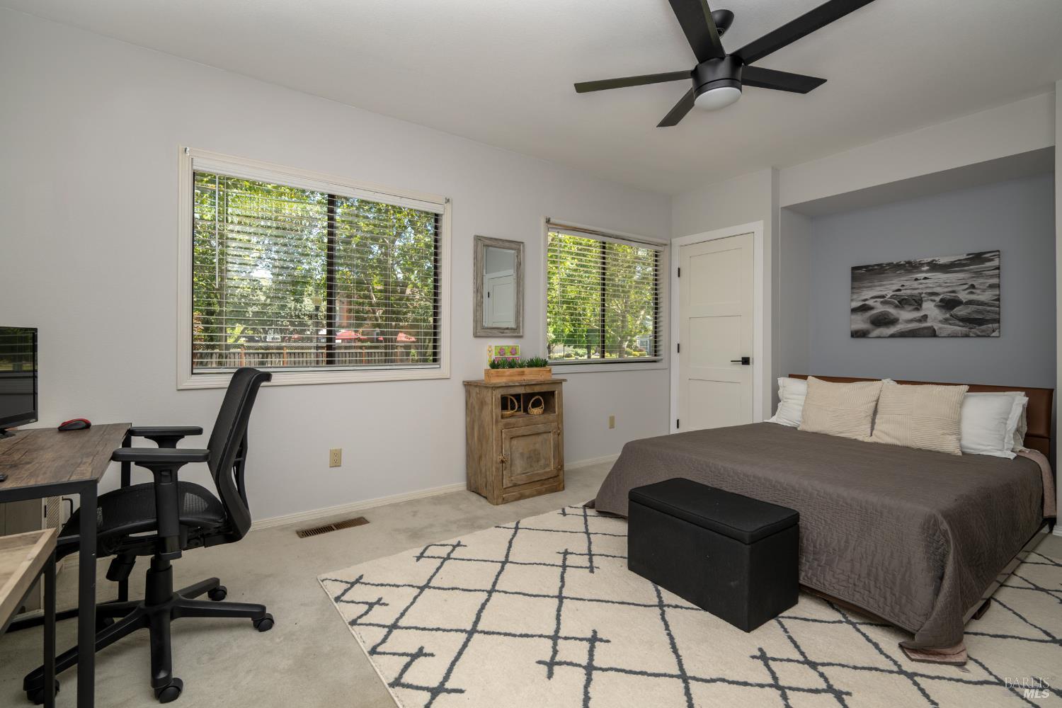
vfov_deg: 75.5
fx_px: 457
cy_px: 354
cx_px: 531
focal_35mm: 16
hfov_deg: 98.5
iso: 64
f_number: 5.6
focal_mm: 15.5
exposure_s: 1/60
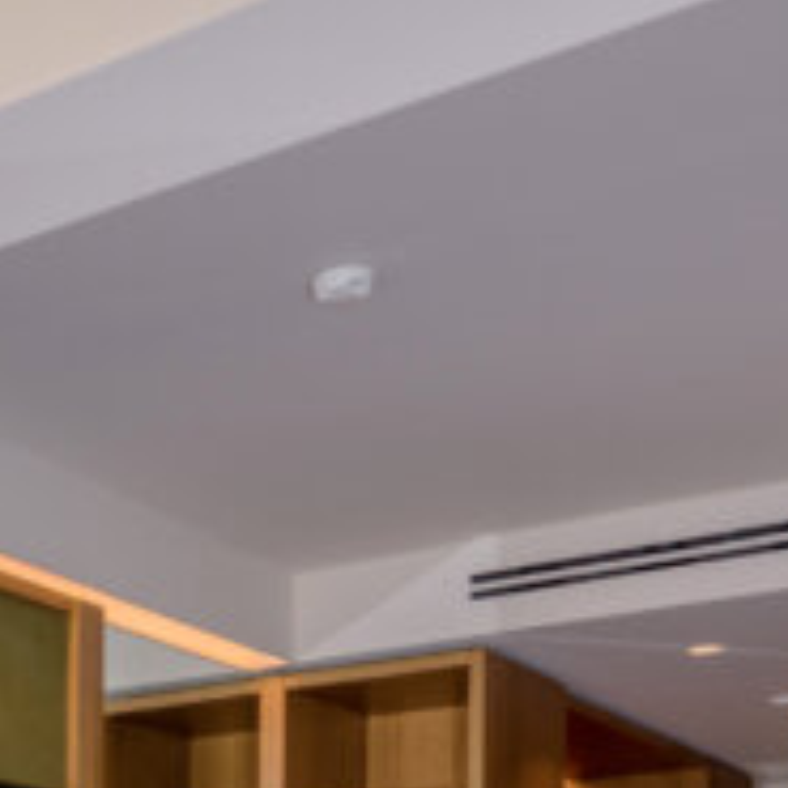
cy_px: 1031
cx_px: -277
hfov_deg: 22.8
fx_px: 1700
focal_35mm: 66
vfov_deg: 23.1
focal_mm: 18
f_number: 8
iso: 250
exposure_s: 1/25
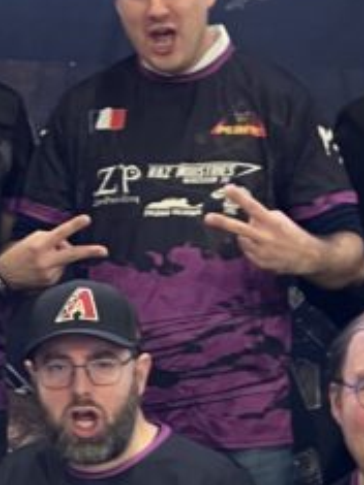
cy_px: 535
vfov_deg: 15.7
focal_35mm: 122
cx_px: 128
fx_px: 1712
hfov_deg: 12.1
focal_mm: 3.99
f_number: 1.8
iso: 160
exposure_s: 1/60
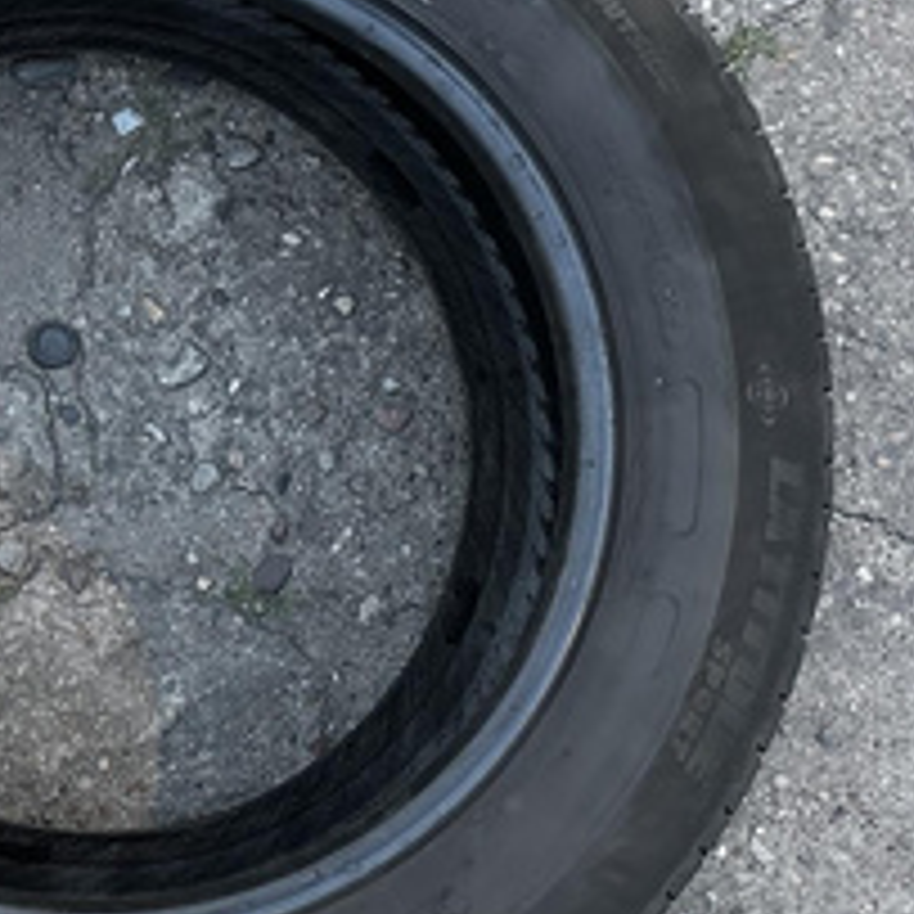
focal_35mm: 47
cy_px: 437
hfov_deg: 33.6
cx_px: 45
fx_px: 1404
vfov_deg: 36.1
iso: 800
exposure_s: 1/25
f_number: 1.78
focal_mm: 6.86
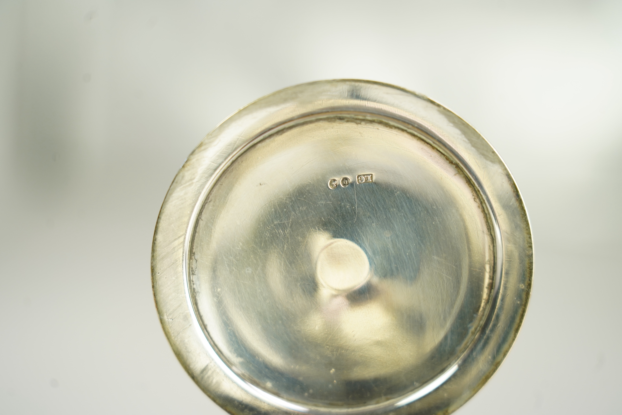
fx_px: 1814
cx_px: 311
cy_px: 208
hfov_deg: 19.5
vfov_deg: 13.0
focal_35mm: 105
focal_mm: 105
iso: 640
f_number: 5.6
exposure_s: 1/125
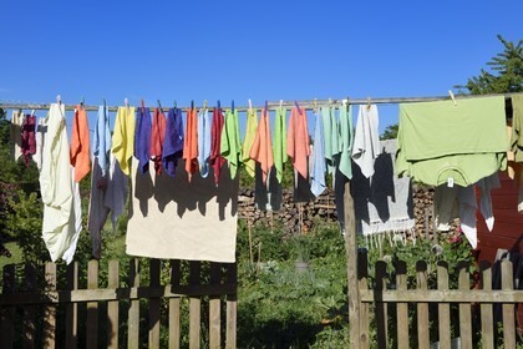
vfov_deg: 26.0
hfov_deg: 38.2
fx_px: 755
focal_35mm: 52
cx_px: 262
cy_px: 174
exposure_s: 1/400
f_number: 16
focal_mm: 52
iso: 400
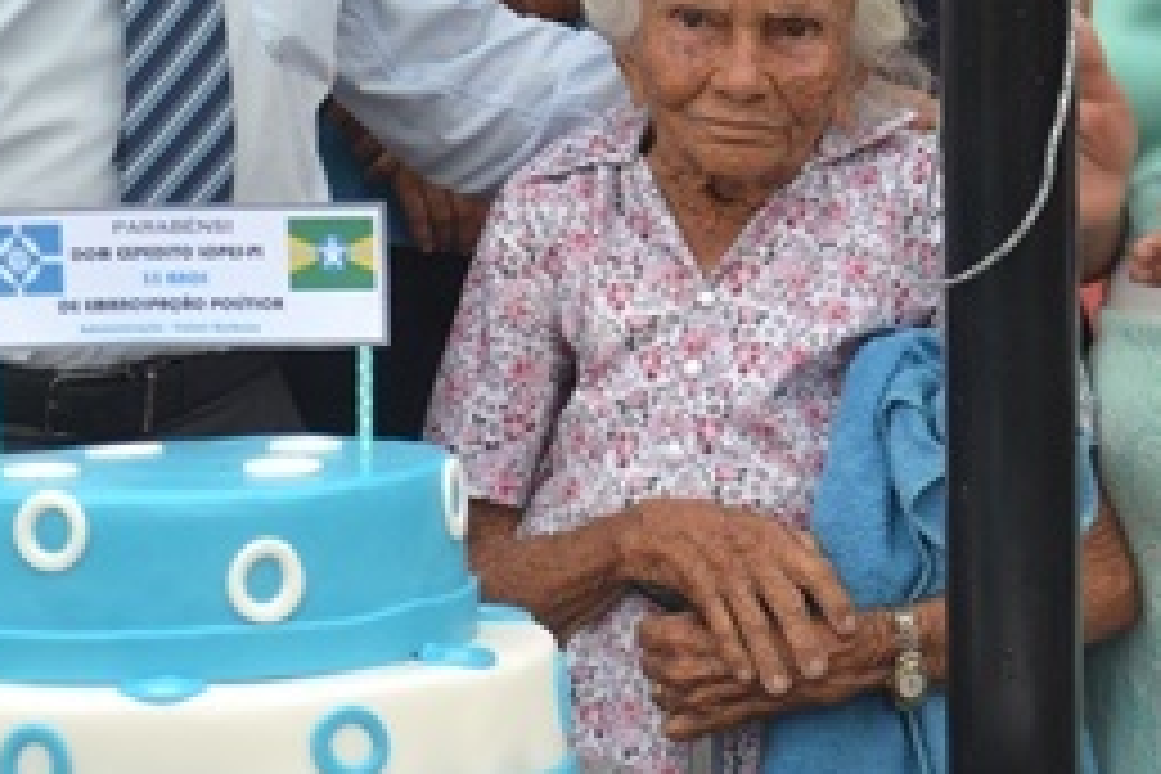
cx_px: 508
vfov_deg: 8.2
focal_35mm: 167
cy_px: 20
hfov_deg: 12.3
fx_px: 5393
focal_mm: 45
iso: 125
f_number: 5.6
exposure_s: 1/125
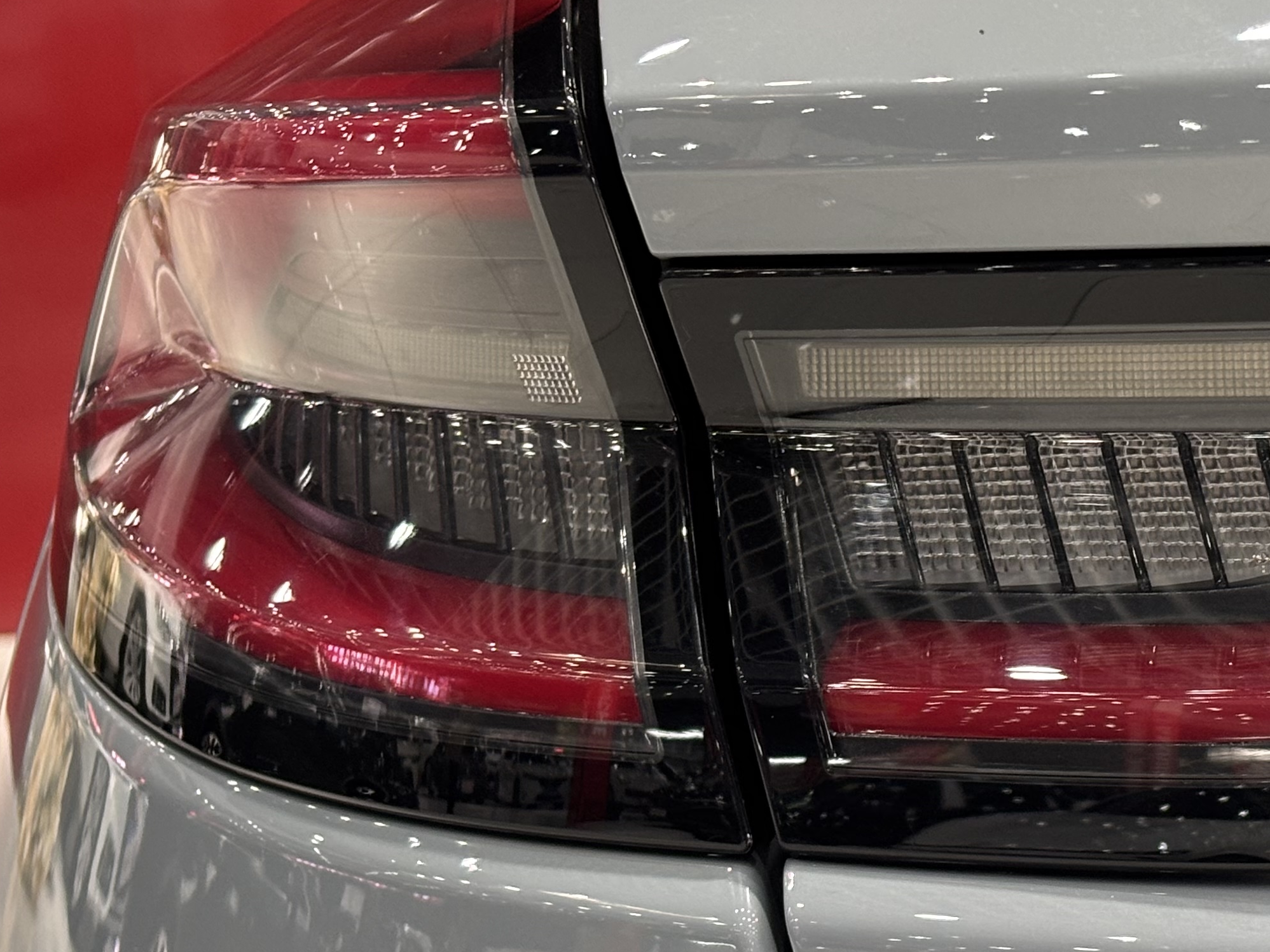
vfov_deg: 14.1
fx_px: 3852
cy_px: 415
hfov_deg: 18.5
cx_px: 1059
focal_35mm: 105
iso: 125
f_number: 1.6
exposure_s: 1/33
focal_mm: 5.96
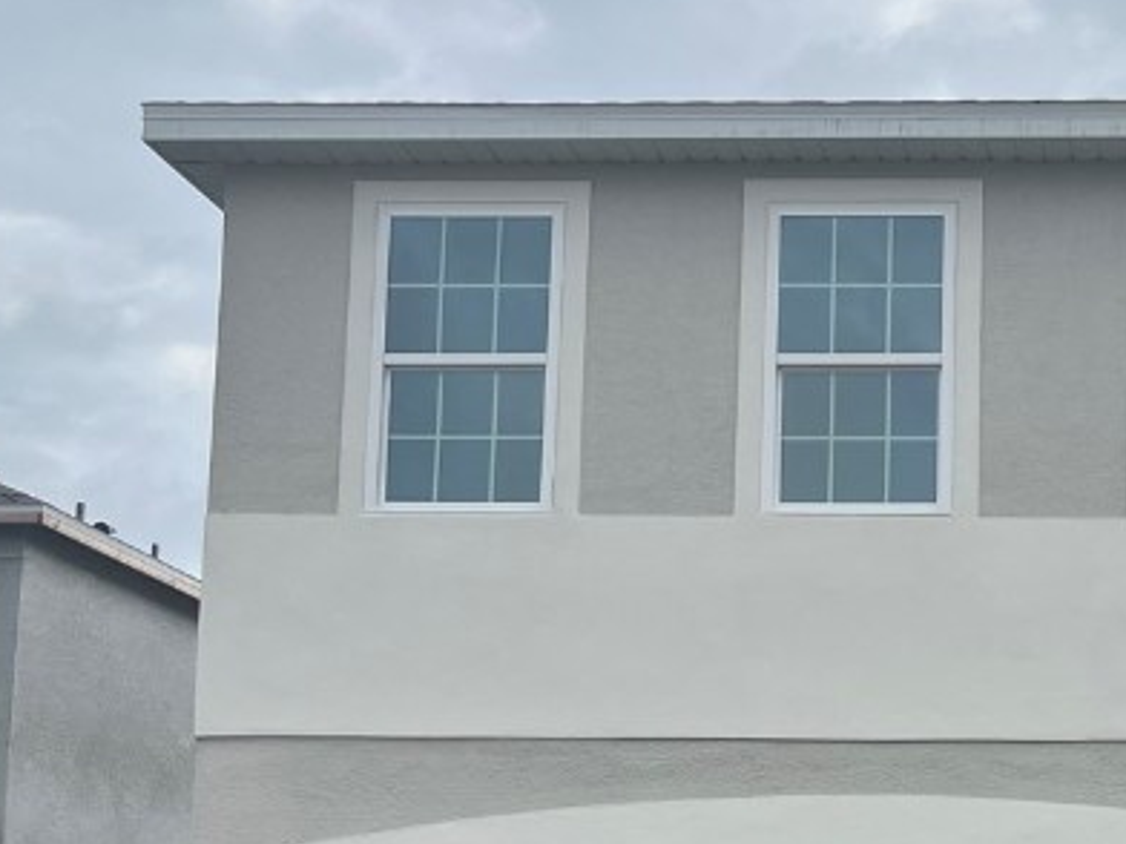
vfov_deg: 21.0
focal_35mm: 68
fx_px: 2212
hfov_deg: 26.8
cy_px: 807
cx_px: 1155
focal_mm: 5.1
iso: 50
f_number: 1.6
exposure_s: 1/4310
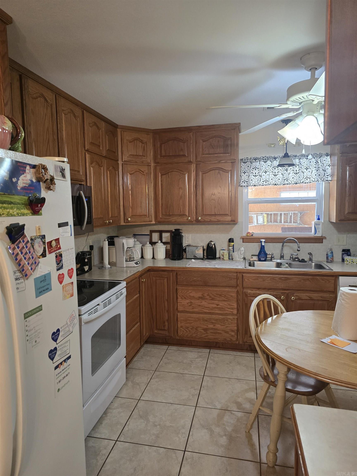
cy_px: 238
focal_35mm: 23
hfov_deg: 58.9
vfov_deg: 73.9
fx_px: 316
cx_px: 178
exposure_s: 1/120
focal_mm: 6.3
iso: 500
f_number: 1.7
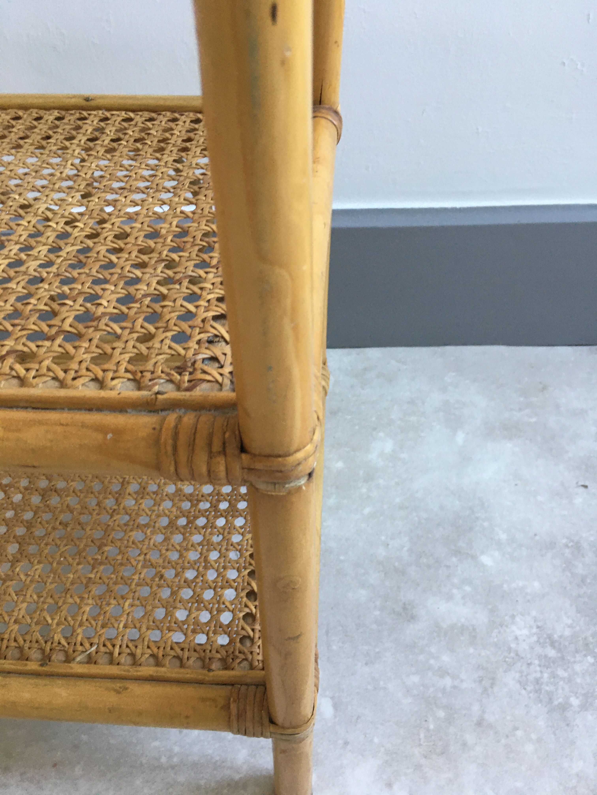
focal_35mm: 29
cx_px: 298
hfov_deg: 48.2
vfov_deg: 61.7
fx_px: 667
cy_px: 398
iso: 125
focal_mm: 4.15
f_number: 2.2
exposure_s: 1/33
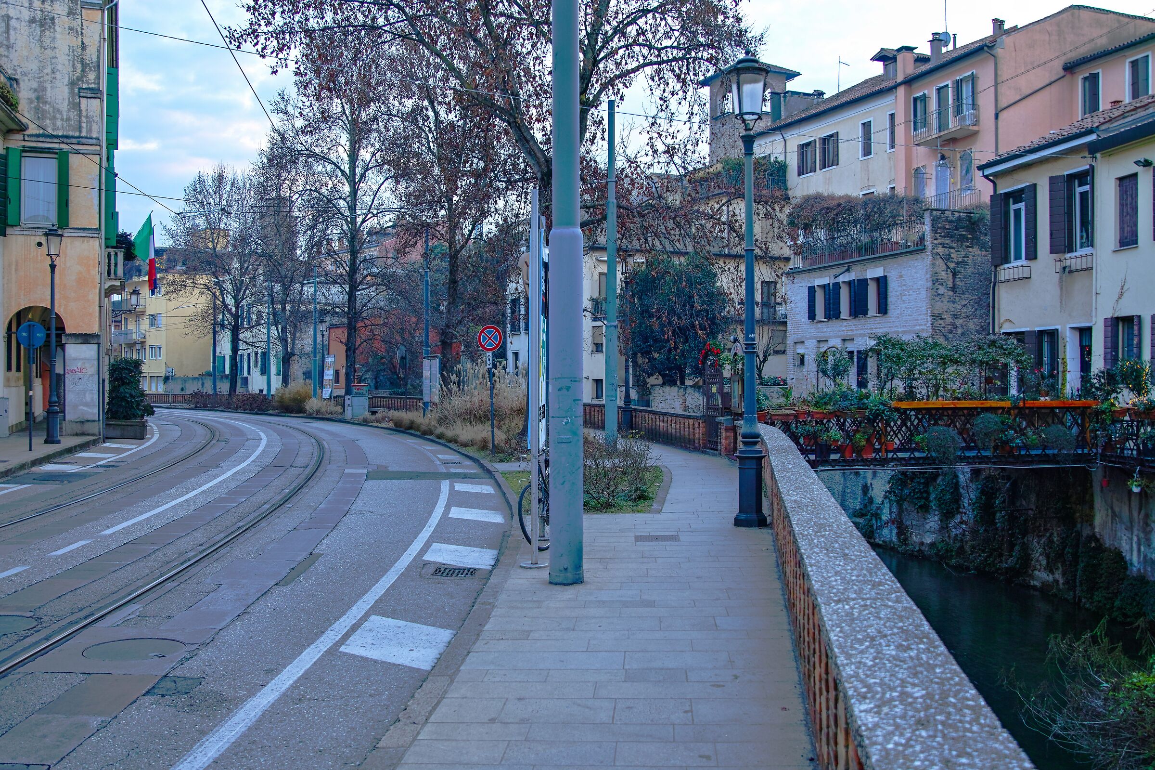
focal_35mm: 32
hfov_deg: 58.7
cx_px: 578
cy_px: 385
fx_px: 1026
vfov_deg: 41.1
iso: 100
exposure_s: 1/40
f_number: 2.8
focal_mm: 24
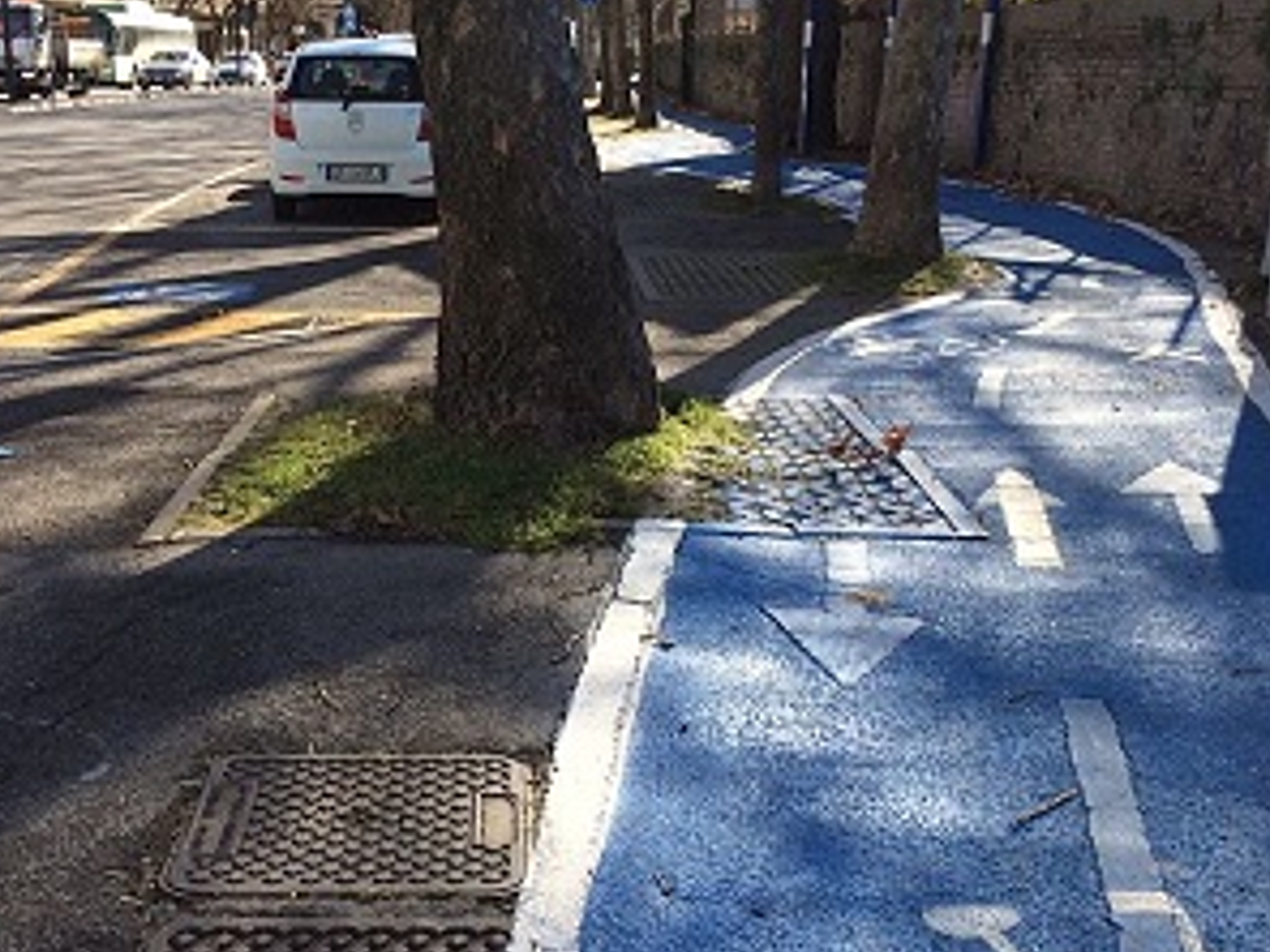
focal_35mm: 49
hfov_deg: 38.9
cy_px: 624
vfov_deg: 29.5
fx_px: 1798
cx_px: 579
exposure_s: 1/805
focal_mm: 4.15
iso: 32
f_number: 2.2
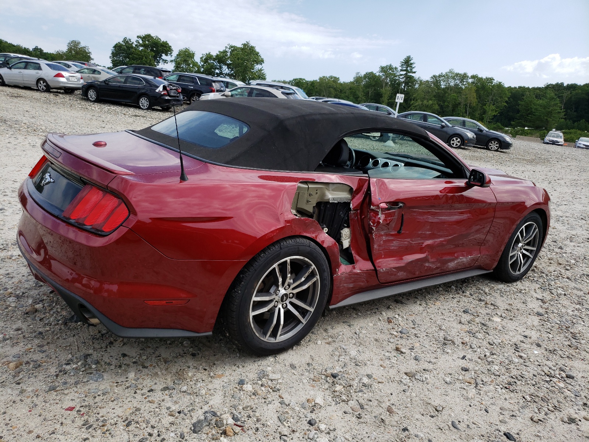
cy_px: 221
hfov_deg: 67.3
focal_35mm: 26
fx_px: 442
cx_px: 294
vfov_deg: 53.1
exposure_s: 1/2500
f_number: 1.5
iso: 50
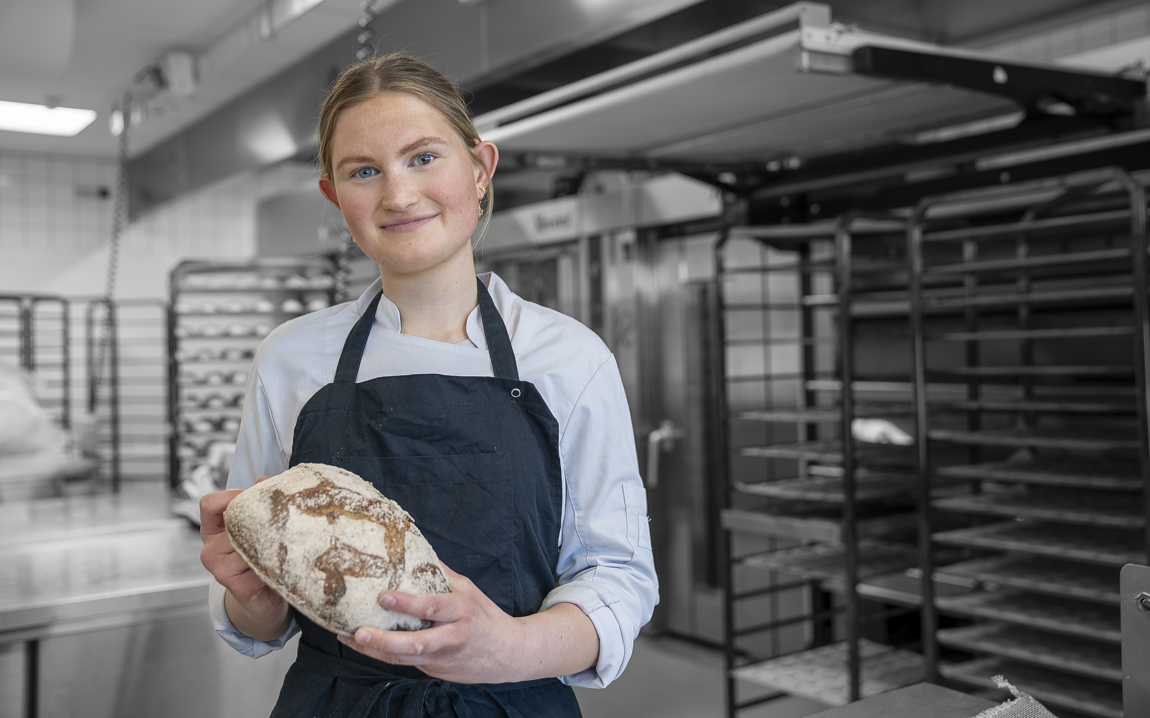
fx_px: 1128
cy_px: 342
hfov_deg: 54.0
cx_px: 577
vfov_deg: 35.3
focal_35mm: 36
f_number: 2.8
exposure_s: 1/40
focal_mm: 35
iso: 125
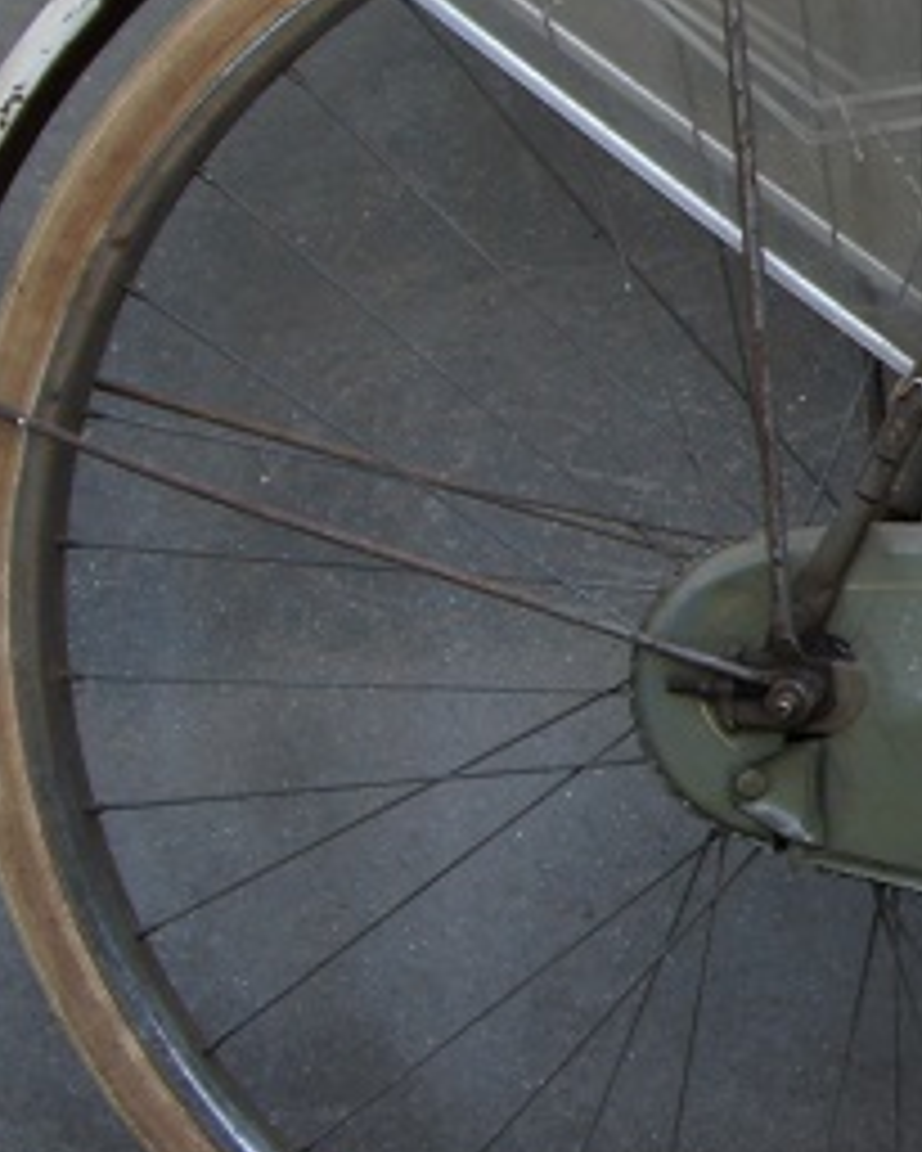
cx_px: 2262
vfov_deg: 12.1
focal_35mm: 158
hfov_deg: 8.8
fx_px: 5386
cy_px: 124
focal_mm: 24
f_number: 4
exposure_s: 1/160
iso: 200
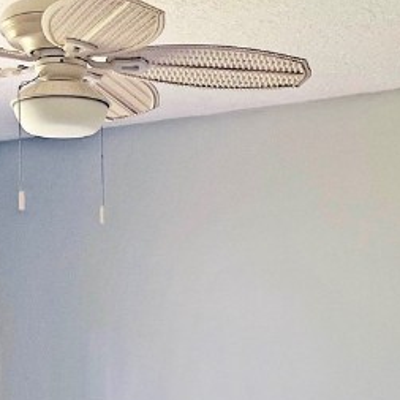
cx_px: 141
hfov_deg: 18.6
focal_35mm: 93
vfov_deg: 17.7
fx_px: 1216
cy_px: 496
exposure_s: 1/60
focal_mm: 5.1
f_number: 1.6
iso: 64
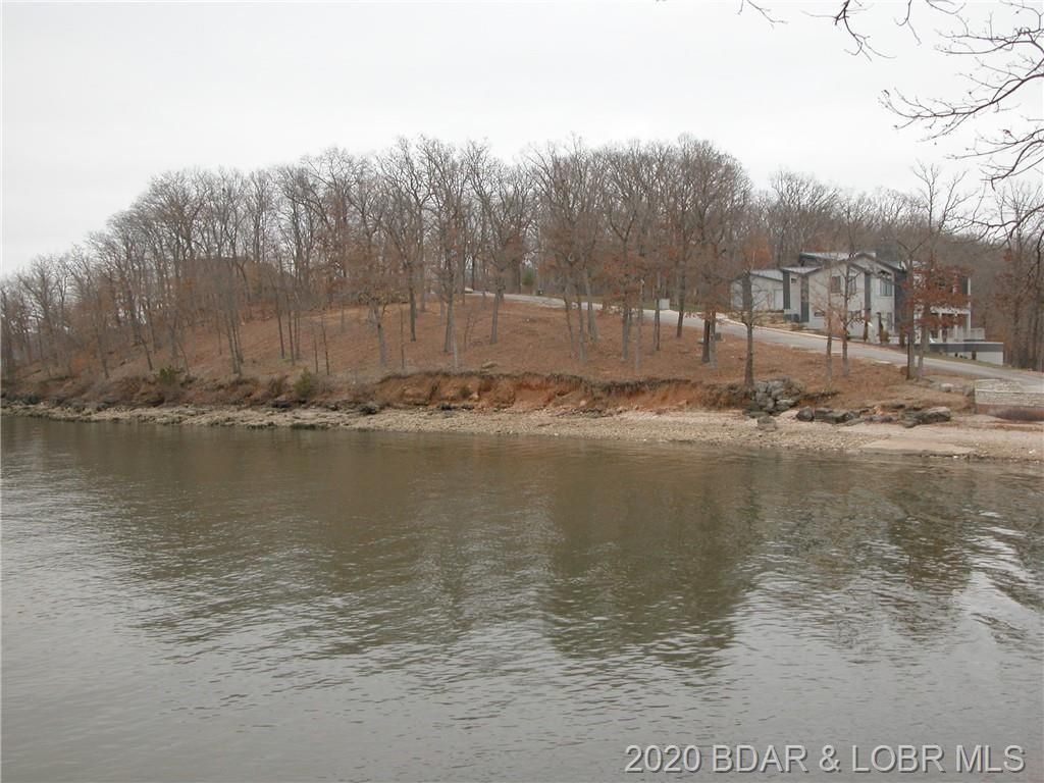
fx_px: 1267
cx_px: 522
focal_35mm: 42
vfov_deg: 34.3
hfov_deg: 44.8
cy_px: 392
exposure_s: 1/86.2
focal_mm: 10.7
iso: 100
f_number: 3.3
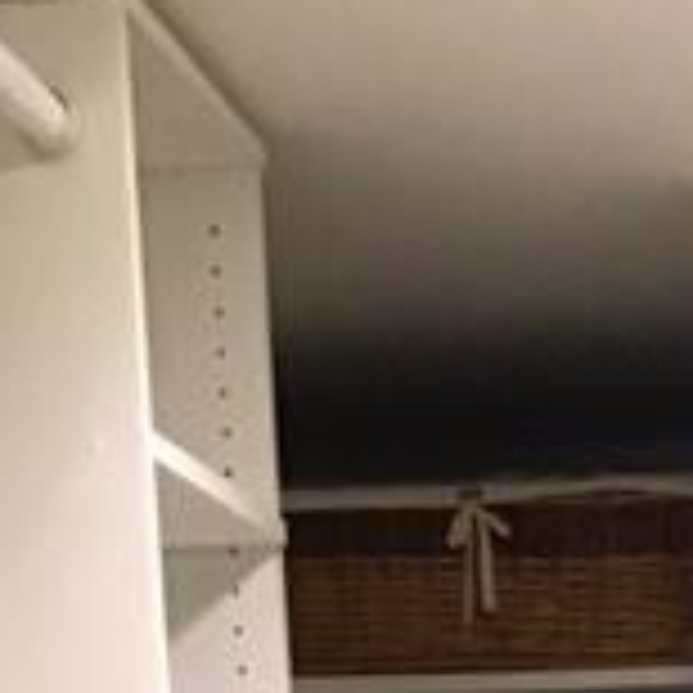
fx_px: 2582
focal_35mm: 114
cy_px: 1413
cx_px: 729
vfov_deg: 13.1
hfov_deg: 15.0
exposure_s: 1/30
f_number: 2.4
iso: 200
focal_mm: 3.3
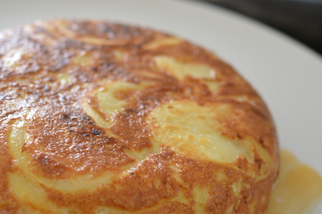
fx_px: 715
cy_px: 136
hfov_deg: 25.4
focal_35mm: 80
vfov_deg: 17.0
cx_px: 140
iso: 400
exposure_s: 1/60
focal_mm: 40
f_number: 3.5
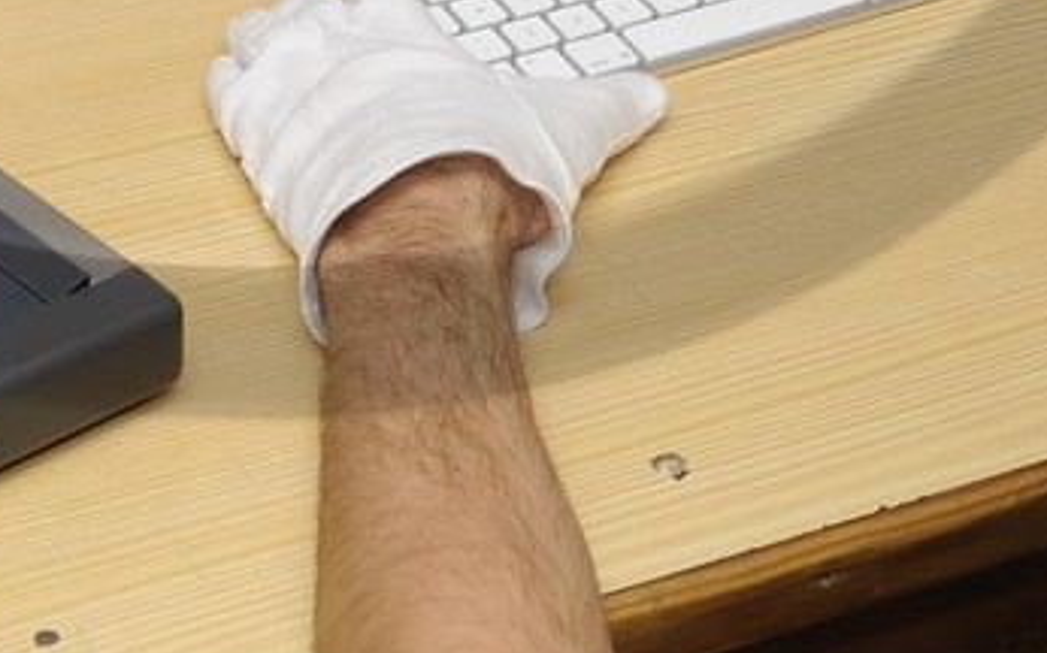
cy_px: -843
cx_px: 245
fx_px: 3223
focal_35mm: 113
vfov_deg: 10.2
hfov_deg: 18.3
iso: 200
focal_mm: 24
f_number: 5.6
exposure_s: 1/15
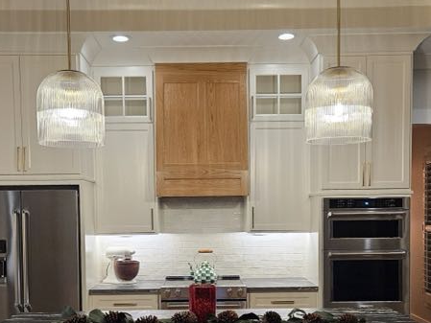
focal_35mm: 41
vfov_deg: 34.6
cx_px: 209
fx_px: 511
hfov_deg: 45.8
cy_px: 233
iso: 500
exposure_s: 1/120
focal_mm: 5.4
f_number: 1.8
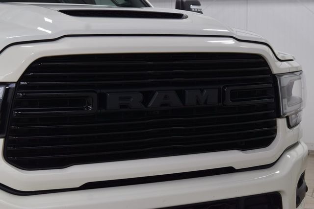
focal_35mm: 75
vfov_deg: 18.2
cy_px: 104
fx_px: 654
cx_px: 157
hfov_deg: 27.0
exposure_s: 1/25
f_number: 7.1
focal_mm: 50
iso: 400
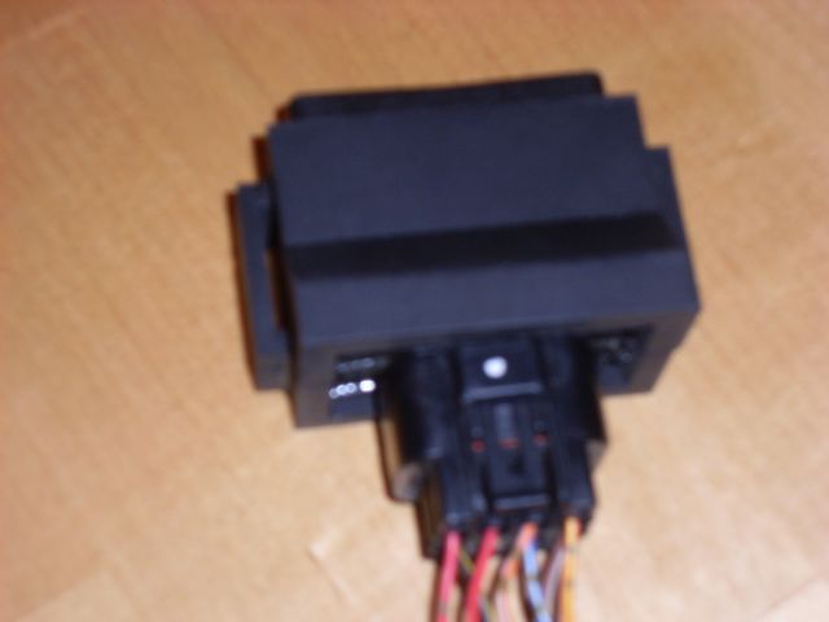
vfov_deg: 16.1
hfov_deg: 21.3
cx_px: 414
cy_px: 311
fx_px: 2203
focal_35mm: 92
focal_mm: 15.3
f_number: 5
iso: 100
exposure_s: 1/90
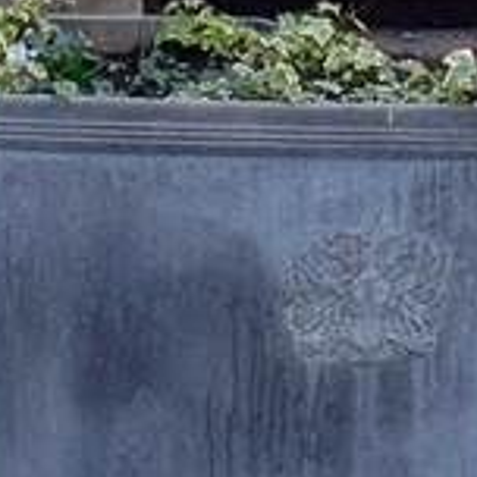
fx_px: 3773
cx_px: 24
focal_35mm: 242
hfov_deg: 7.2
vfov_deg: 6.1
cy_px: -1375
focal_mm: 18
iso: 400
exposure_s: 1/250
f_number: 8
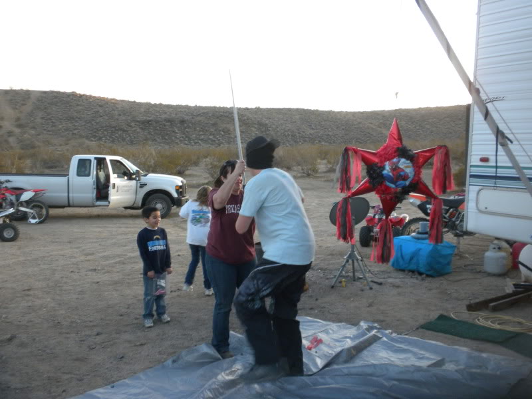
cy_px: 200
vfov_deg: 38.7
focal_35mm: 37
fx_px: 569
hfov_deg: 50.1
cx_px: 266
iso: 207
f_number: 3.5
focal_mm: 6.6
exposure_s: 1/79
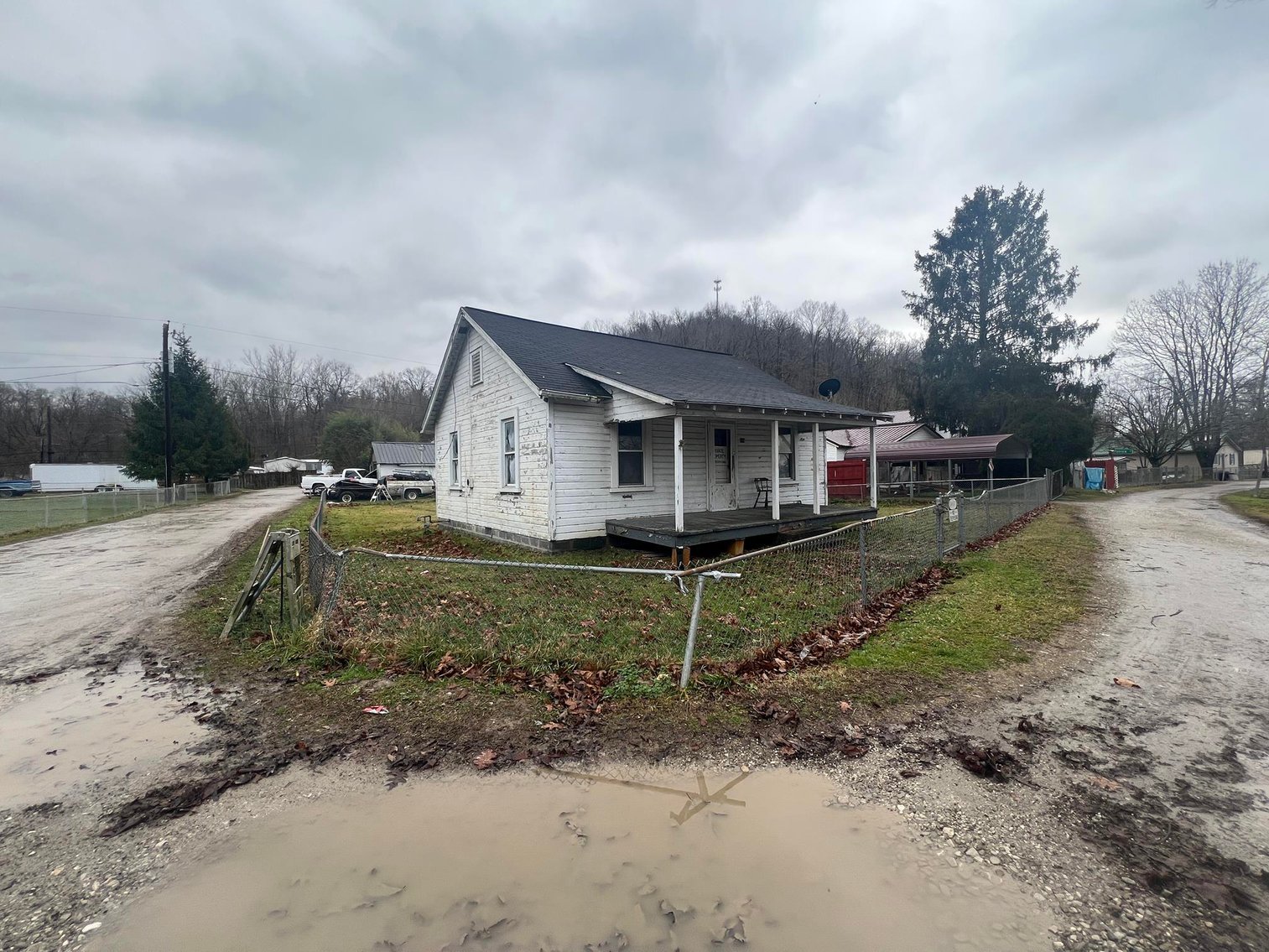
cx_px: 634
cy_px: 476
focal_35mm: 13
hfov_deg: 106.2
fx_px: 477
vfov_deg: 89.9
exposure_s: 1/348
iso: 32
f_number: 1.8
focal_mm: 1.57
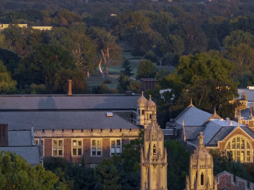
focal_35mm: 345
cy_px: 64
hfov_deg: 5.7
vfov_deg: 4.3
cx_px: 132
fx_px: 2530
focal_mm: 30.71
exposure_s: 1/800
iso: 400
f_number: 3.4
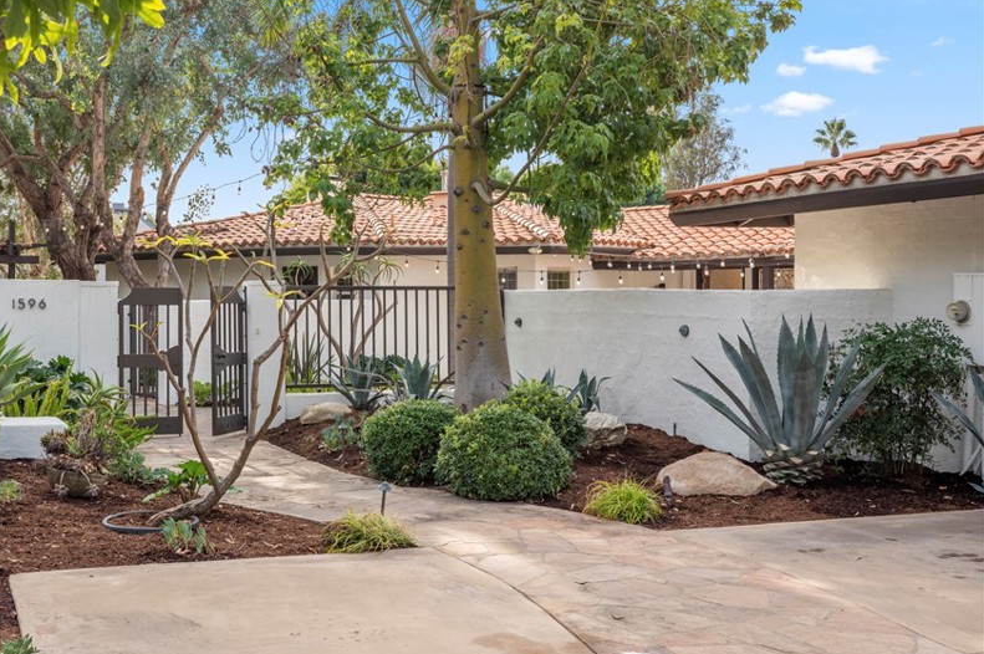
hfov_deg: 44.0
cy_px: 300
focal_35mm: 44
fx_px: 1202
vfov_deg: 30.4
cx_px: 348
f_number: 9
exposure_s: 1/60
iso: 80
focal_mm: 34
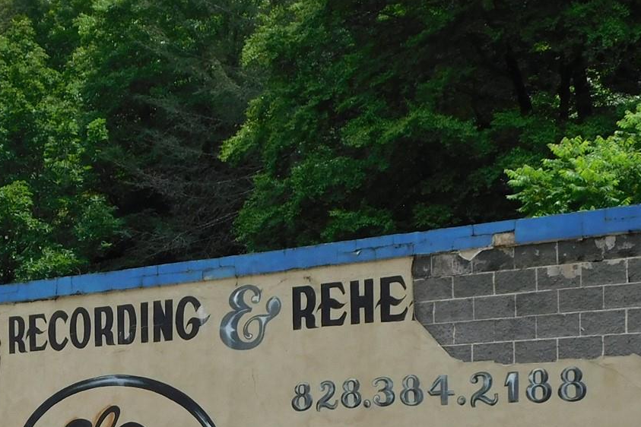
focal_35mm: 91
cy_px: 472
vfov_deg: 14.7
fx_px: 1620
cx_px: 113
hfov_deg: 22.0
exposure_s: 1/1000
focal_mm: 6.3
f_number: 3.5
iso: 125
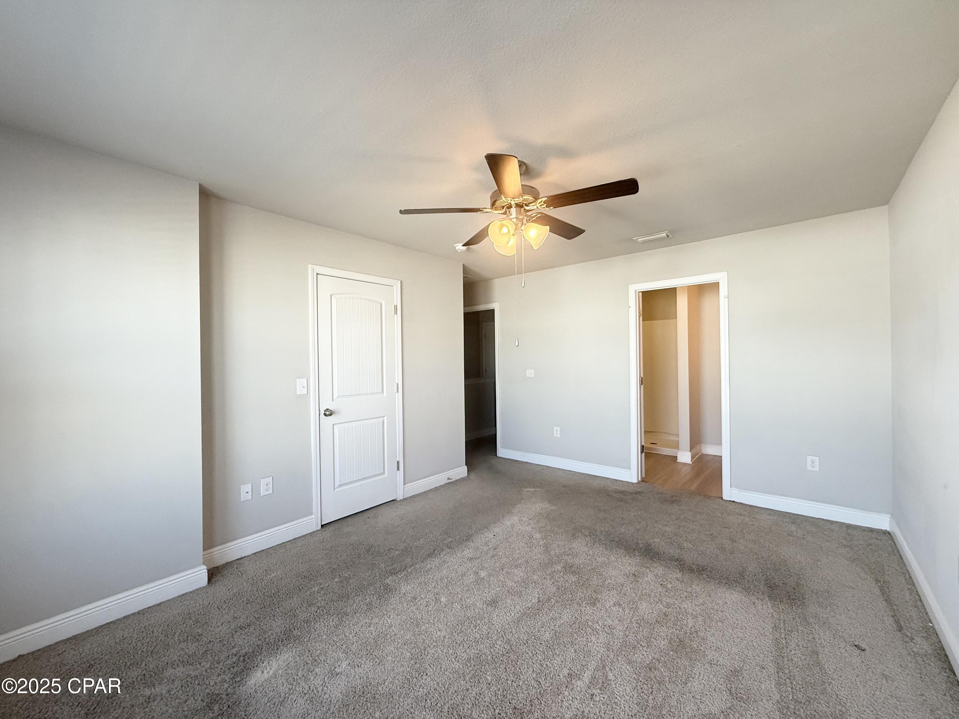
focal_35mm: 14
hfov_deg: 102.1
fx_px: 388
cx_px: 480
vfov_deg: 85.7
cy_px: 360
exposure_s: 1/120
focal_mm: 2.22
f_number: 2.2
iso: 125
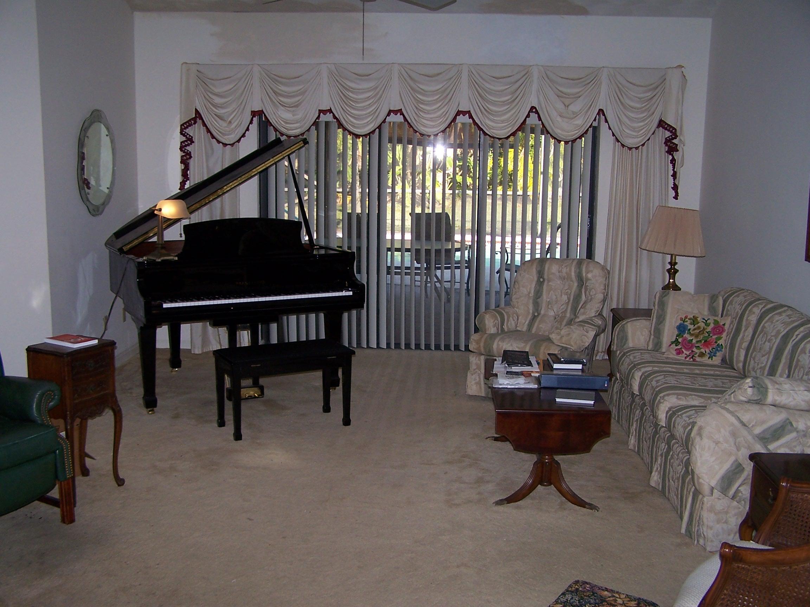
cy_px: 304
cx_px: 405
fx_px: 889
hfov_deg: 49.0
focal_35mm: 38
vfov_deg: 37.7
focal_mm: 6.3
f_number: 2.8
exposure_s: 1/60
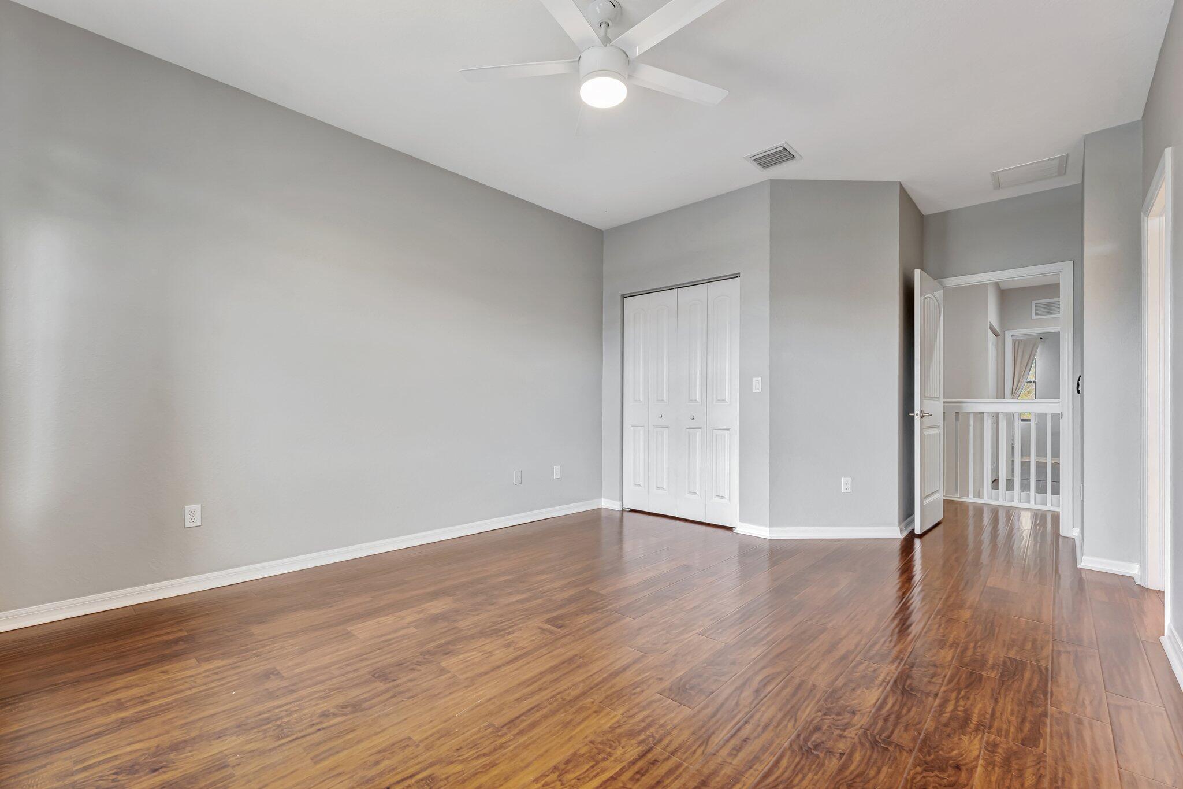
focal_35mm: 16
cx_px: 592
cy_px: 394
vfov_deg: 75.5
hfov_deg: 98.5
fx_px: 509
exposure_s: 1/1.25
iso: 400
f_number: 8
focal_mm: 15.5
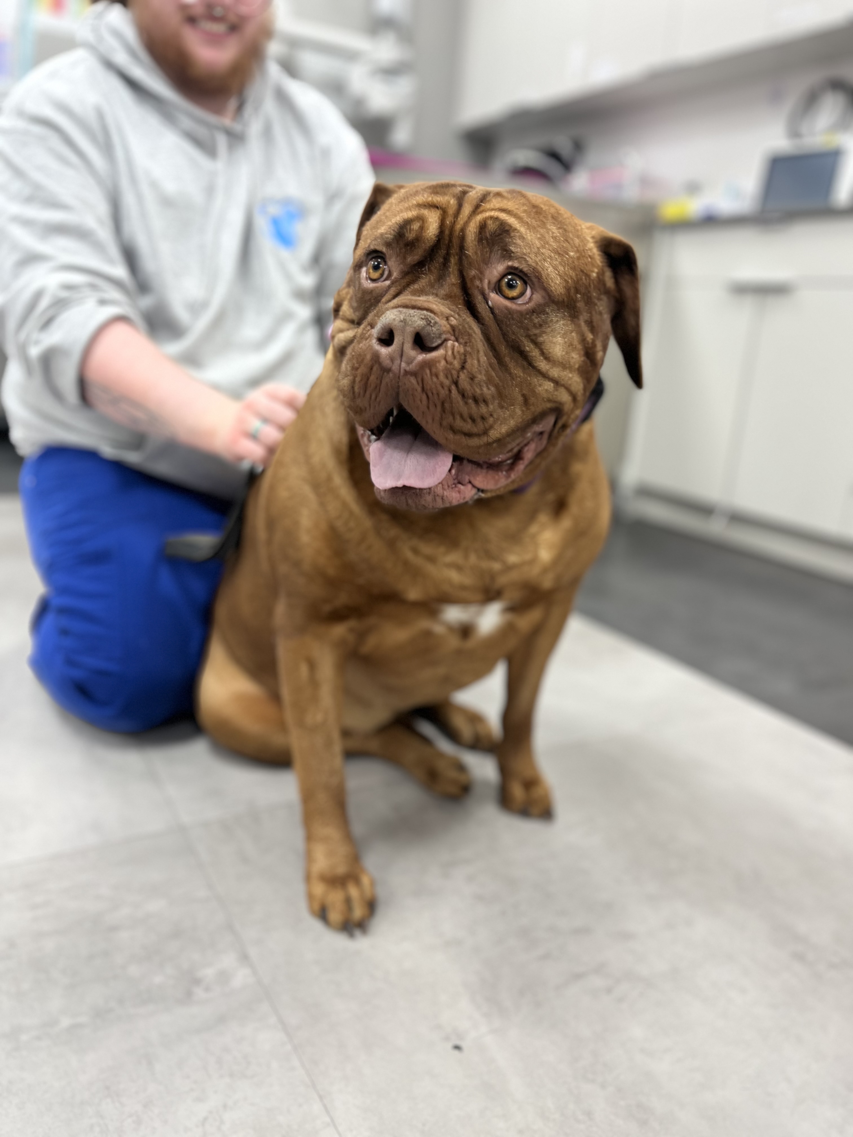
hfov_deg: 53.1
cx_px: 426
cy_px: 568
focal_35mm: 26
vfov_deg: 67.3
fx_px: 854
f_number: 1.6
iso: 125
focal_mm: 5.1
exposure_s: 1/60
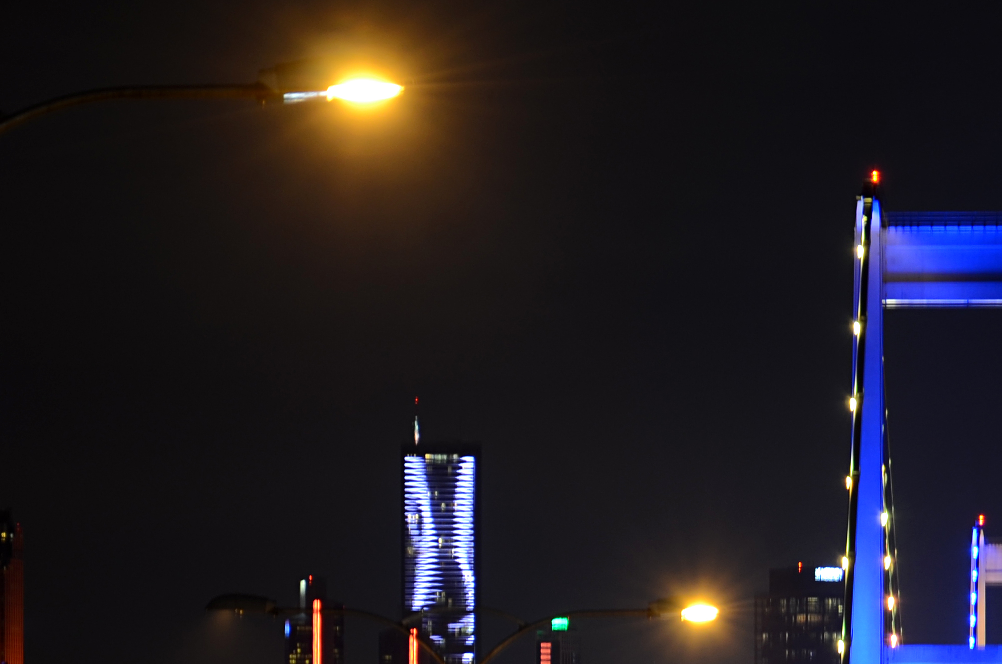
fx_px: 8195
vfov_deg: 4.6
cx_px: 974
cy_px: 608
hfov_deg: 7.0
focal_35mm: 295
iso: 100
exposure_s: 2.5
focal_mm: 90
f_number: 5.6
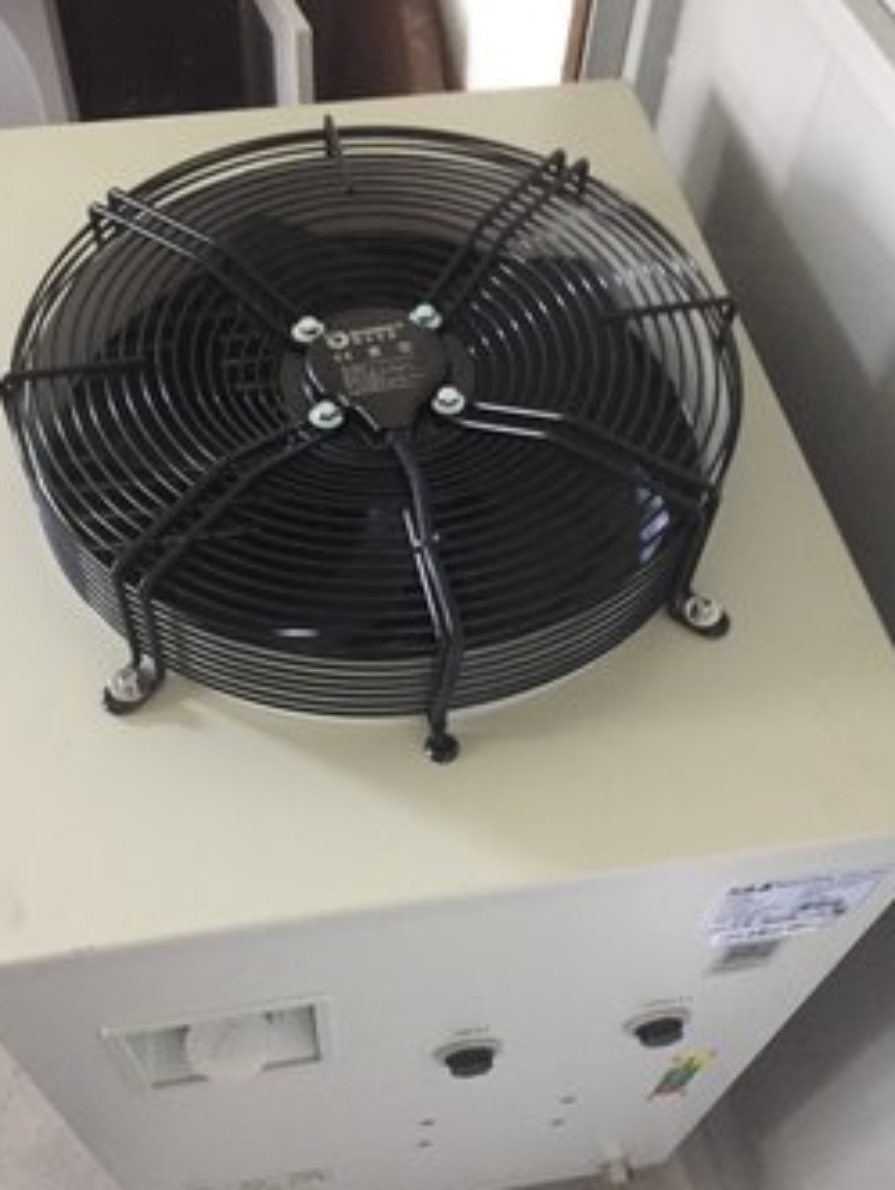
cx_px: 374
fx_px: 1204
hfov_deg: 40.6
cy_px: 651
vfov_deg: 52.5
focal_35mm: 35
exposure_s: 1/17
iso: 320
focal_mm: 4.15
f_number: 2.2
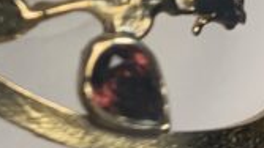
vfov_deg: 8.0
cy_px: -246
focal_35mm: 136
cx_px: 9
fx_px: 952
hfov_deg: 15.5
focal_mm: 4.25
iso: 25
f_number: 1.8
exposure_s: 1/279
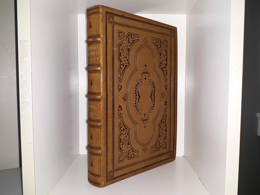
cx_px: 130
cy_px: 98
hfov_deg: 63.4
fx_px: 210
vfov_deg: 49.7
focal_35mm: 28
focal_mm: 3.7
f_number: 1.7
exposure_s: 1/60
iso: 40
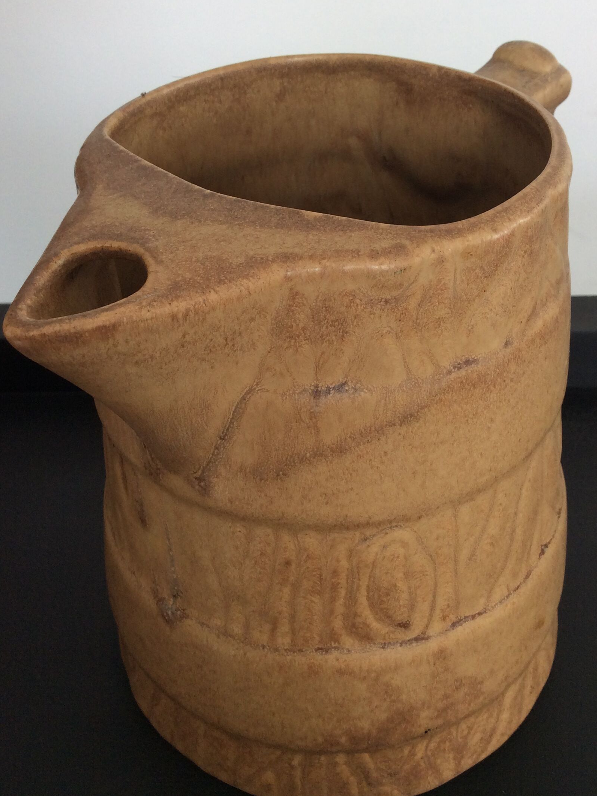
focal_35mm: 39
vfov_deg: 47.8
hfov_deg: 36.8
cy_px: 362
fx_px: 897
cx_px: 338
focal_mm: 3.3
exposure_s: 1/50
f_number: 2.4
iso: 32
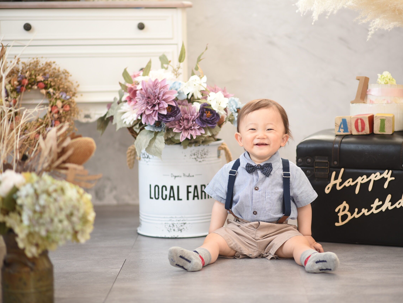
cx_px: 219
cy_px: 152
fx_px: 1071
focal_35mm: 92
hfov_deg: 21.3
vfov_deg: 16.1
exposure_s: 1/200
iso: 200
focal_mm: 85
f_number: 1.8
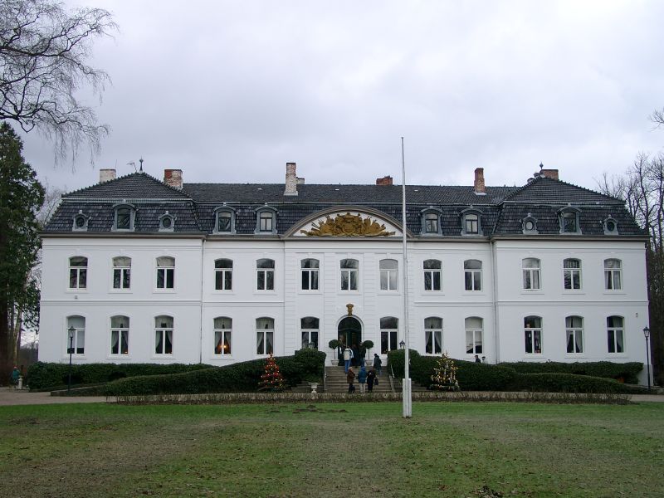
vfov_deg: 36.0
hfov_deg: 46.8
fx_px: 767
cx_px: 332
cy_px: 249
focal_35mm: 40
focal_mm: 8.4
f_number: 2.8
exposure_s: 1/81.6
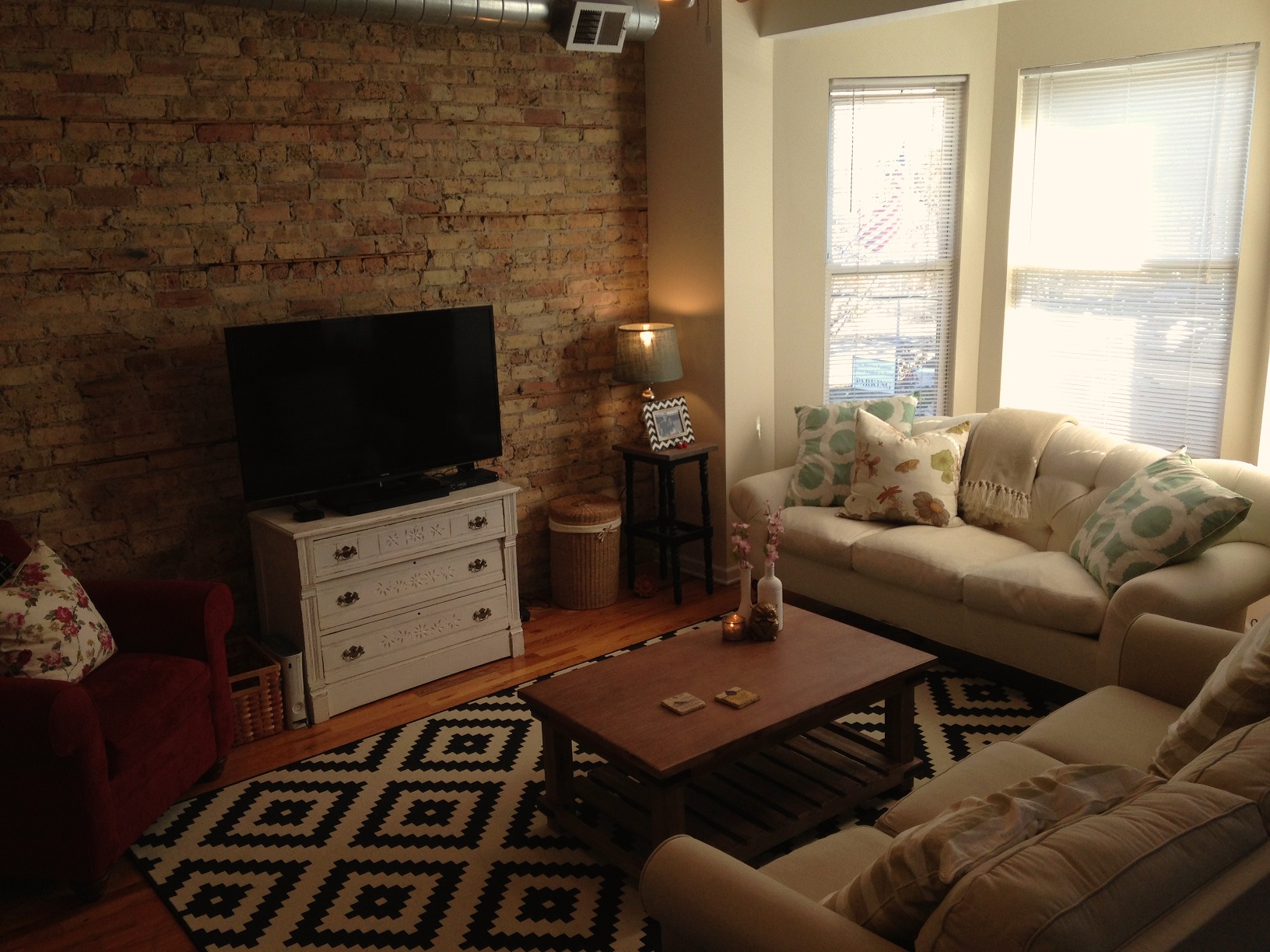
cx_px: 635
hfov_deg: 55.4
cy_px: 476
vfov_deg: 42.9
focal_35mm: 33
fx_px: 1211
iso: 64
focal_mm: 4.12
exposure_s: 1/120
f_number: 2.4
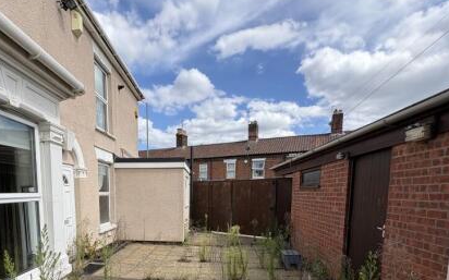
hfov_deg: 81.5
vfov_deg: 53.5
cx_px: 184
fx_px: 257
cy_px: 223
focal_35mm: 21
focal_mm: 2.22
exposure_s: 1/1217
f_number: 2.2
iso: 40
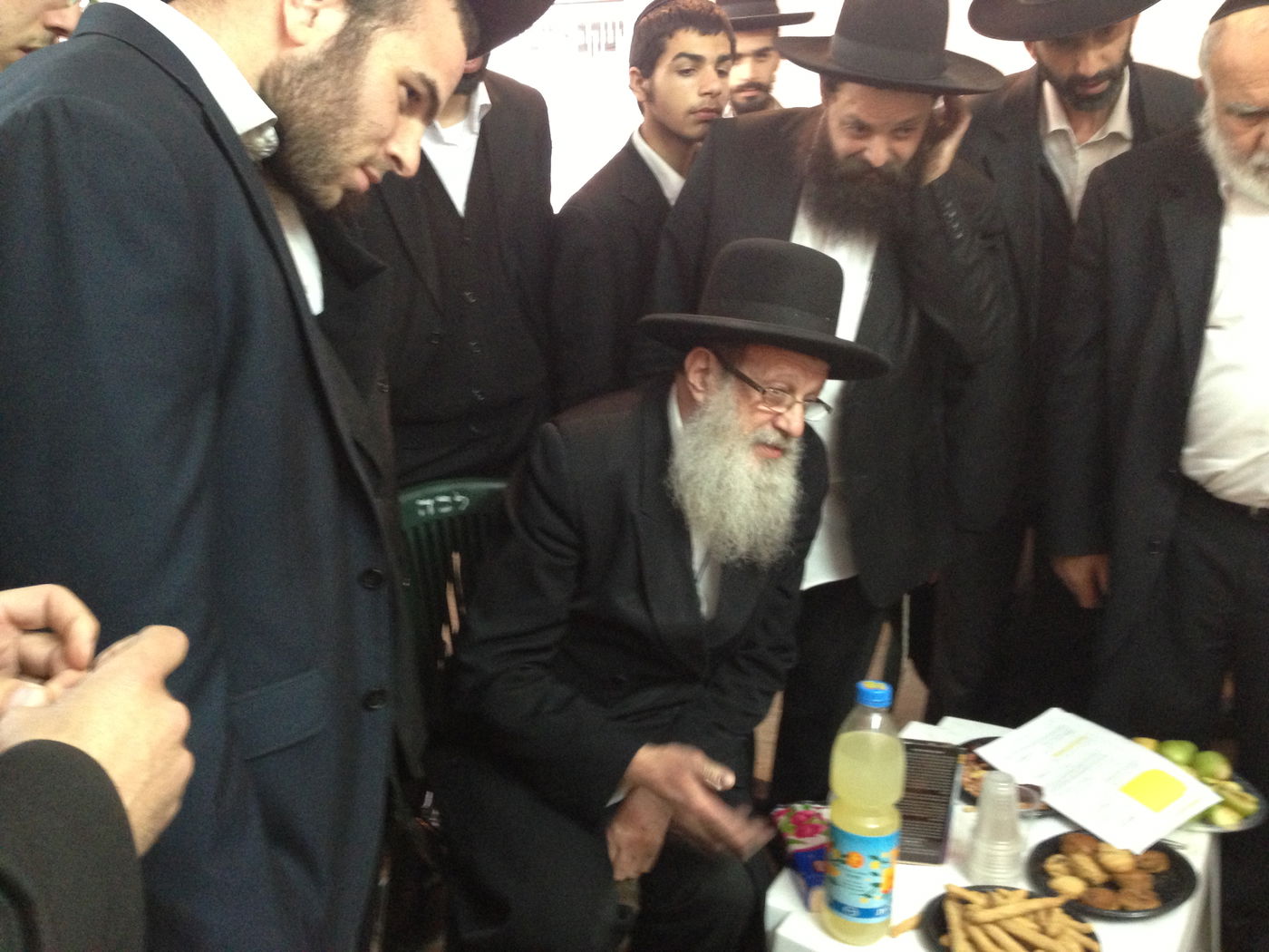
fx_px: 1210
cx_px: 634
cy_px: 476
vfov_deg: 42.9
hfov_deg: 55.4
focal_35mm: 33
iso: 400
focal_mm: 4.13
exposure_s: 1/17
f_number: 2.4
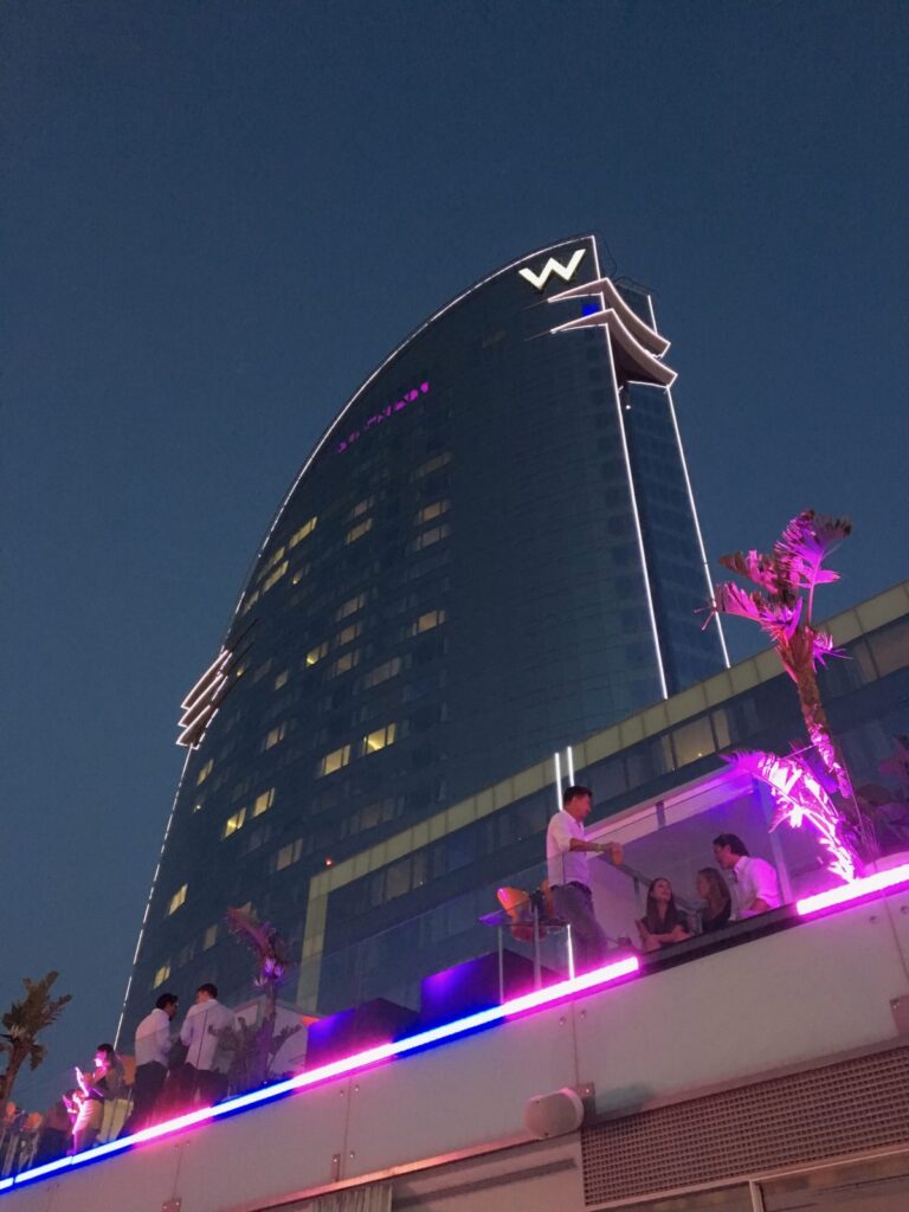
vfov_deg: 61.7
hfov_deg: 48.2
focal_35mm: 29
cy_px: 606
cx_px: 454
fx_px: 1015
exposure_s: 1/17
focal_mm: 4.15
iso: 320
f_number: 2.2
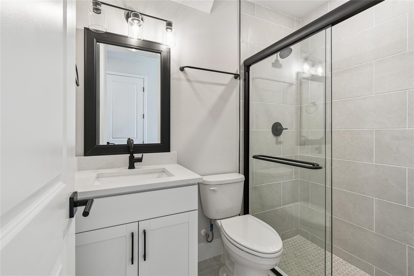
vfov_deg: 77.3
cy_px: 138
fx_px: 172
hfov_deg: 100.4
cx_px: 207
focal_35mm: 15
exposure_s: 1/5
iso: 100
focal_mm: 10
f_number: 7.1
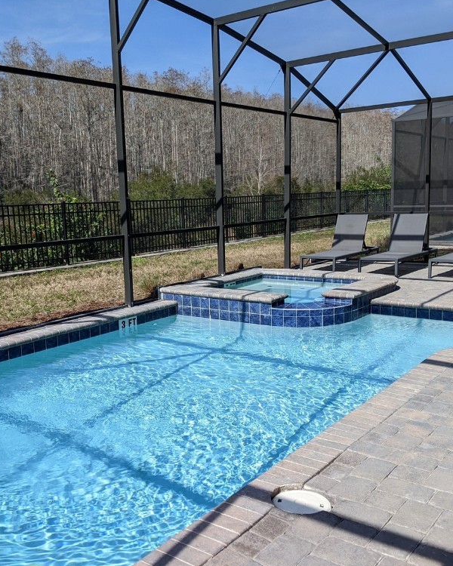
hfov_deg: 41.1
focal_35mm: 36
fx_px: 603
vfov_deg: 50.3
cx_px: 199
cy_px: 285
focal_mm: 4.44
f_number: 1.8
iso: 50
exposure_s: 1/1565
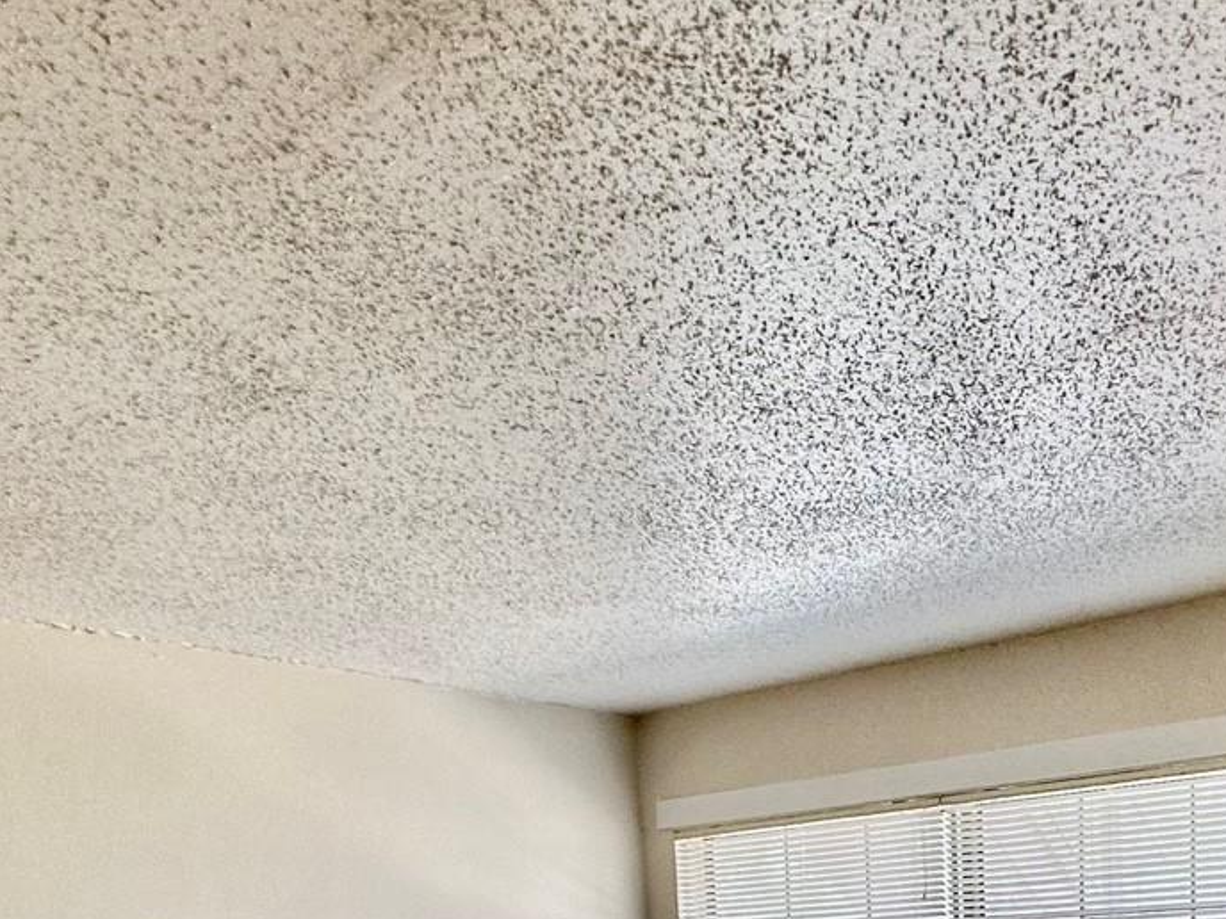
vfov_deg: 29.0
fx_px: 1452
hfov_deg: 45.1
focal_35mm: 41
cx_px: 823
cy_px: 1172
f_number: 2.2
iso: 125
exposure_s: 1/120
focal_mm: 2.22
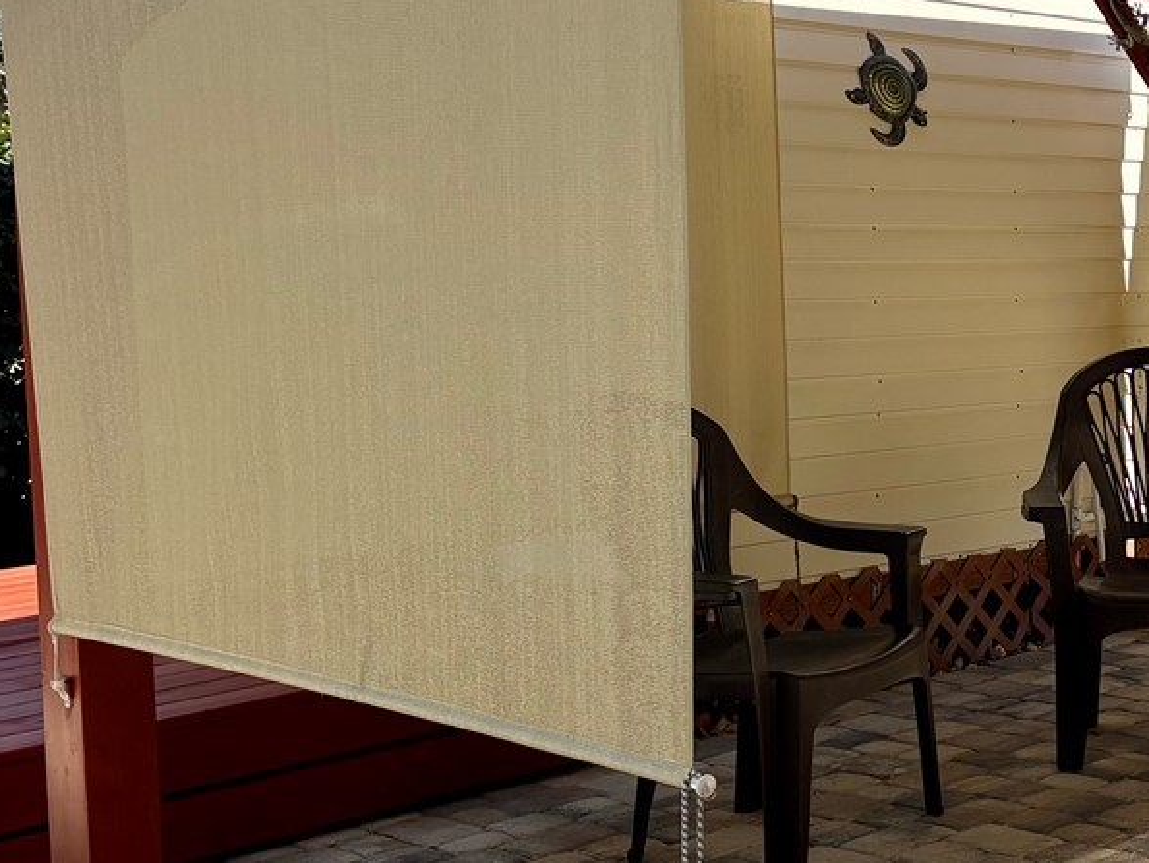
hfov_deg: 25.9
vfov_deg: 21.0
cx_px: 1226
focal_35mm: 70
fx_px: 2324
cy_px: 383
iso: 50
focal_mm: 5.96
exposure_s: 1/2710
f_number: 1.6
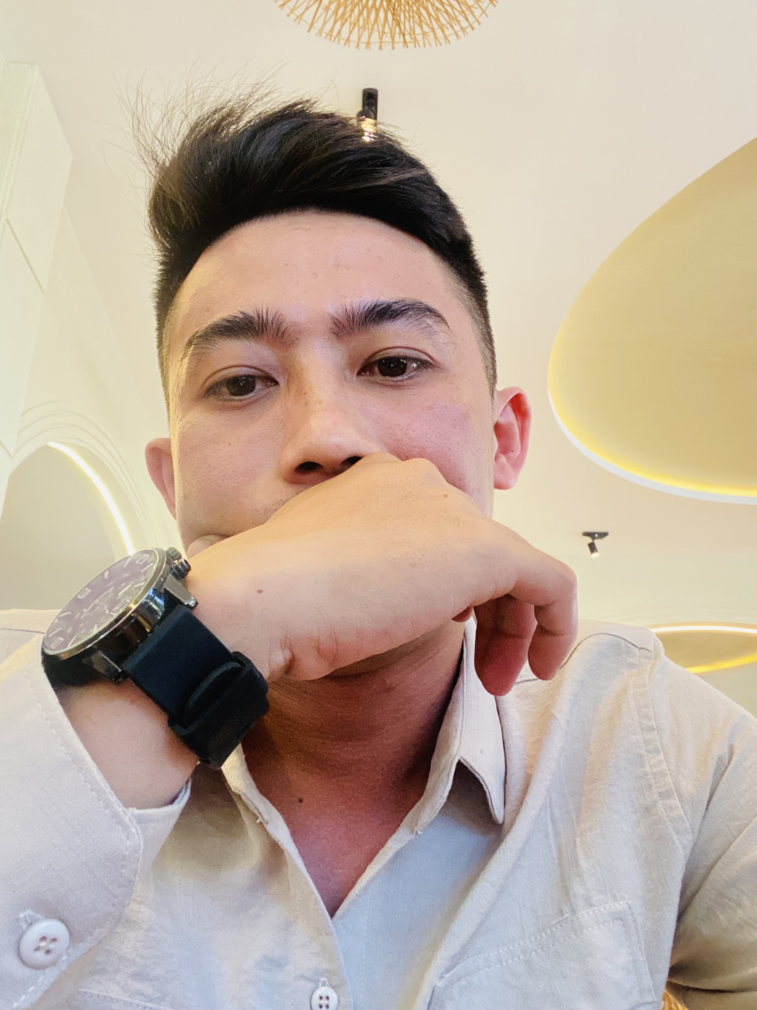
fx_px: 875
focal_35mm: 30
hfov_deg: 46.8
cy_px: 505
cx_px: 378
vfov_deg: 60.0
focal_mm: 2.71
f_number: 2.2
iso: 400
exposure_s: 1/40
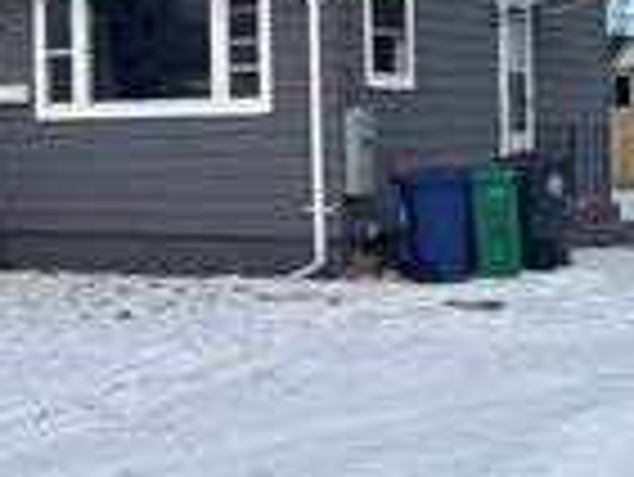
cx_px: 103
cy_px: 128
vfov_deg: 16.0
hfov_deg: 21.0
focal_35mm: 92
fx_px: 1686
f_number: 1.6
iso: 32
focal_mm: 4.2
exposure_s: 1/5051
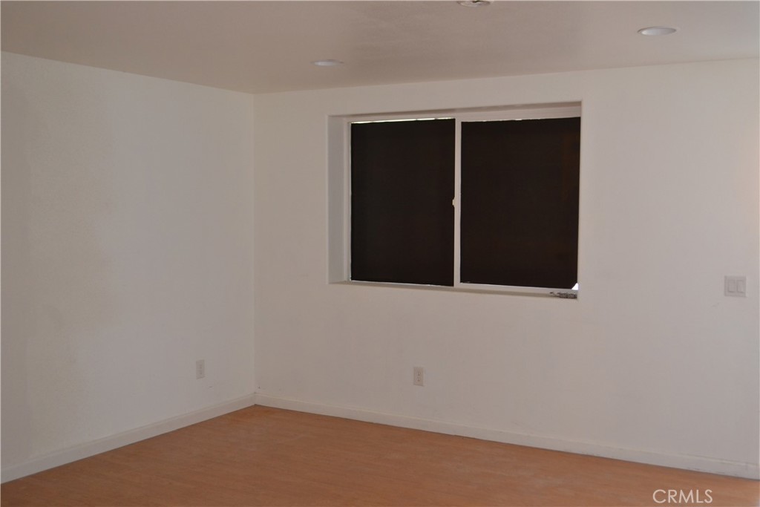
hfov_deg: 49.5
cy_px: 254
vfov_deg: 34.2
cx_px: 380
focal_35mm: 39
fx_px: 823
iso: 800
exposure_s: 1/60
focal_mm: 26
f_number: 4.2
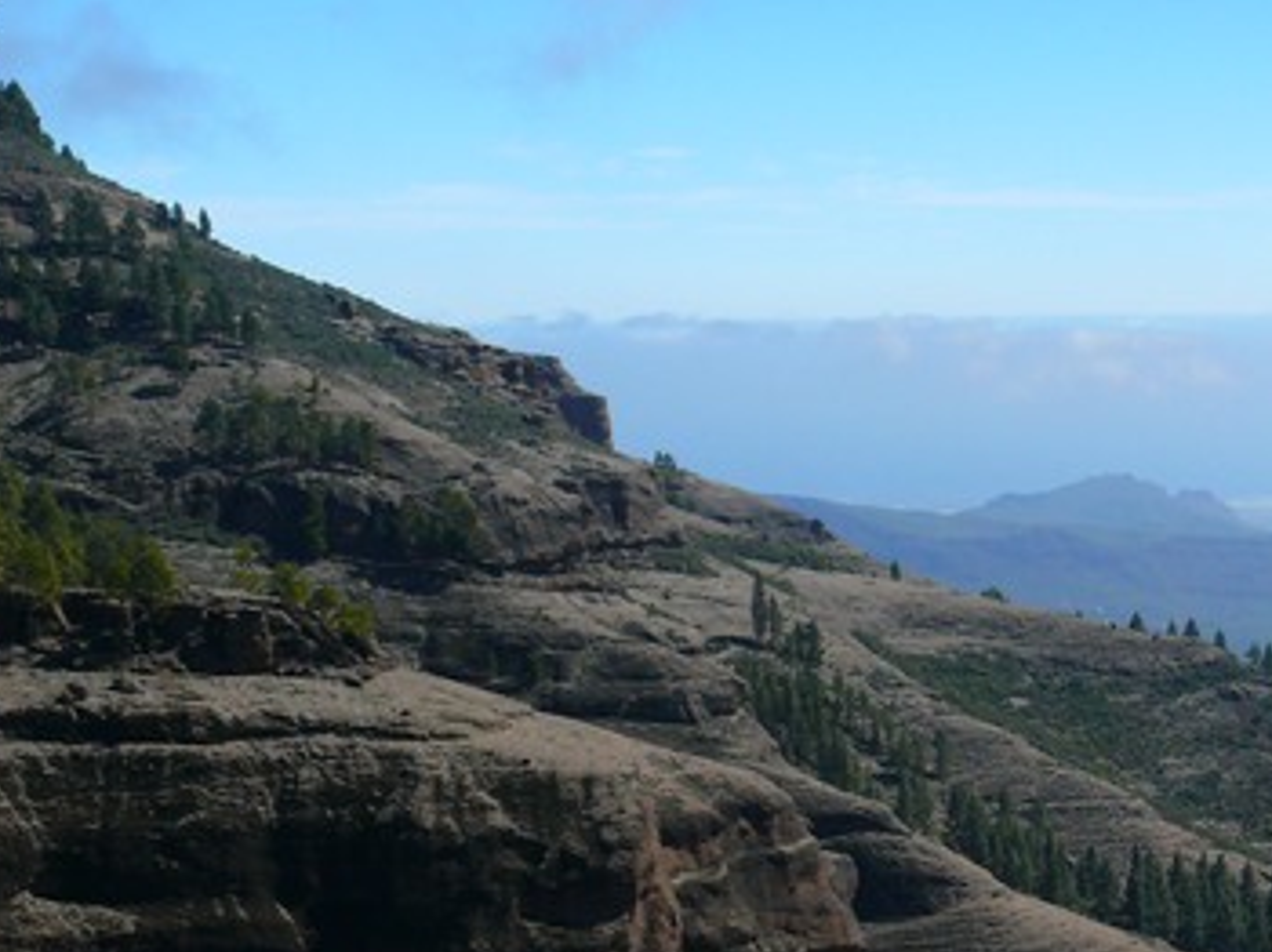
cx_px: 1250
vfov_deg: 19.6
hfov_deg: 24.9
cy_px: 494
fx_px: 2754
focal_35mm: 75
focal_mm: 7.4
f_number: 2.8
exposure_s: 1/1000
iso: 100
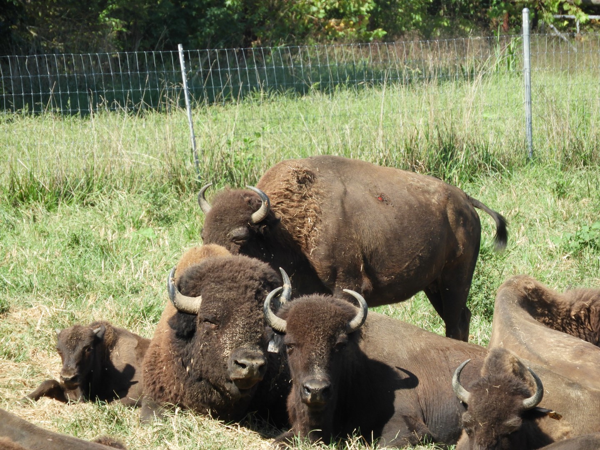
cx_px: 300
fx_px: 9533
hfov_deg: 3.6
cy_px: 225
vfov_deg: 2.7
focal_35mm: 550
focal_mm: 98.5
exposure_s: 1/250
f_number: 5.6
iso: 140
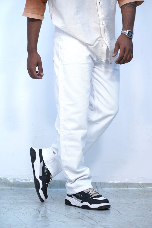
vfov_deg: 23.9
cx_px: 76
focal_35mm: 85
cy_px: 114
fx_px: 538
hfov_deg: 16.1
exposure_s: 1/160
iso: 500
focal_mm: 85
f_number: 5
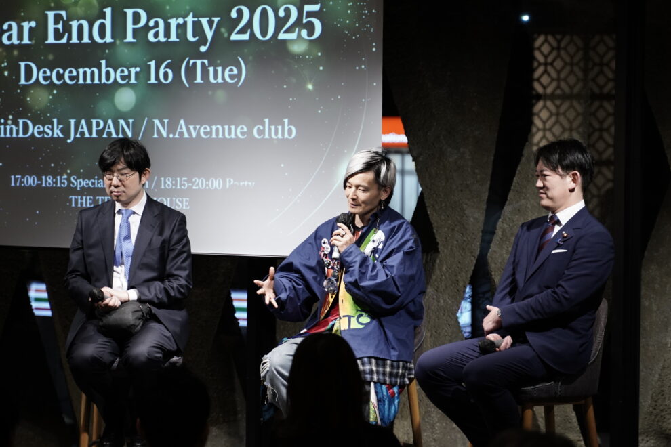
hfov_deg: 18.3
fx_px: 2087
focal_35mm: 112
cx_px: 336
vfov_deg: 12.2
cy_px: 224
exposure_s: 1/200
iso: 1000
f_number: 2.8
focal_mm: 75
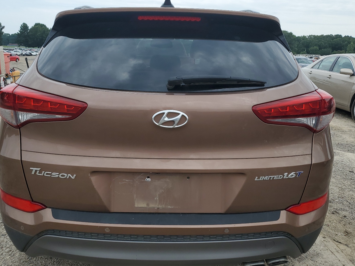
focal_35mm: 30
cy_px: 138
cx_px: 164
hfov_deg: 59.9
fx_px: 308
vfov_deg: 46.8
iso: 50
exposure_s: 1/1667
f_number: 1.5
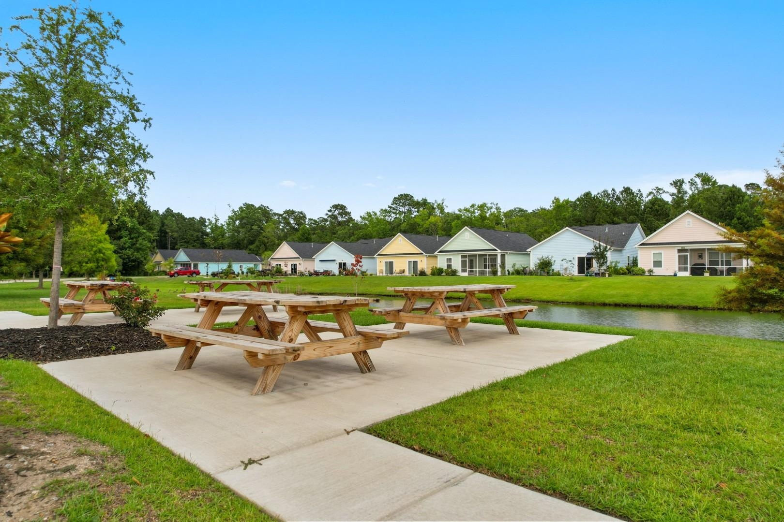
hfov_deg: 78.6
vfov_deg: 57.2
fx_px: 479
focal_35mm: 22
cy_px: 261
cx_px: 392
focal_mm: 8.38
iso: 100
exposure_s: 1/160
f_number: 2.8
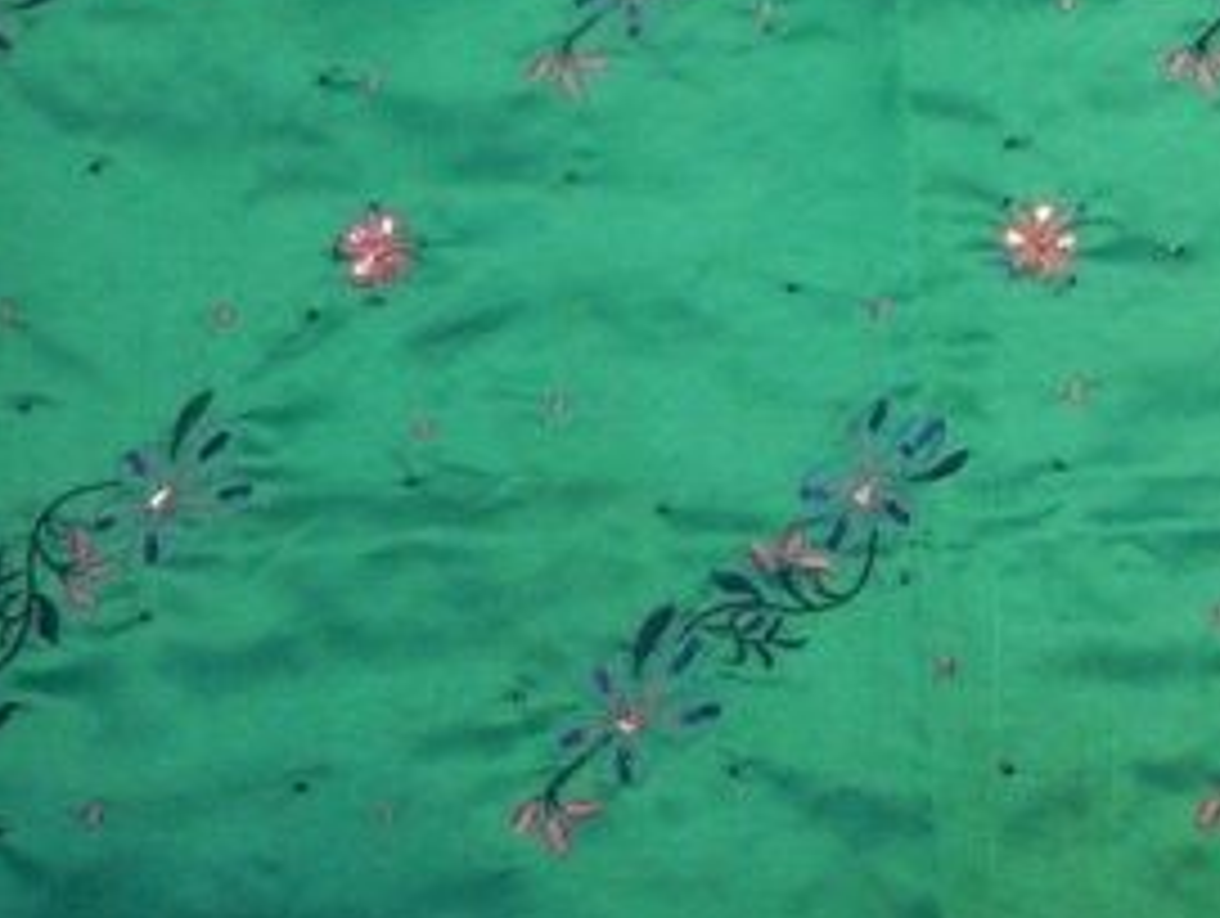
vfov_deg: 23.0
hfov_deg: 30.4
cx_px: 828
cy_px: 194
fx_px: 2223
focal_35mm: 63
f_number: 4.5
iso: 200
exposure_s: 1/27.2
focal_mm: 4.99
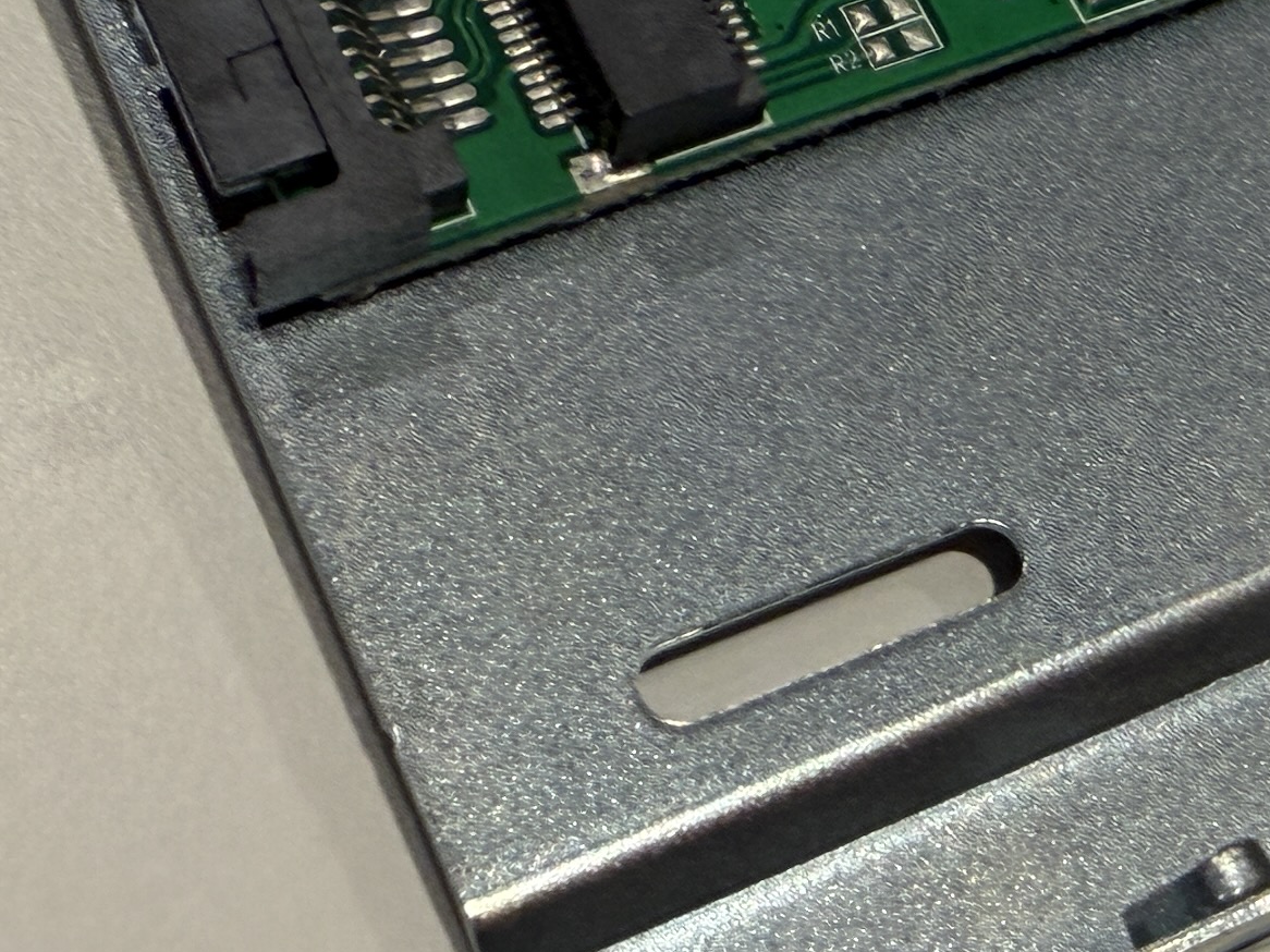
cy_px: 129
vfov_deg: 17.6
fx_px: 3044
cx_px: 1220
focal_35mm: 83
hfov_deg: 22.8
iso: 200
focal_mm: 2.22
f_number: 2.2
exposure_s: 1/100
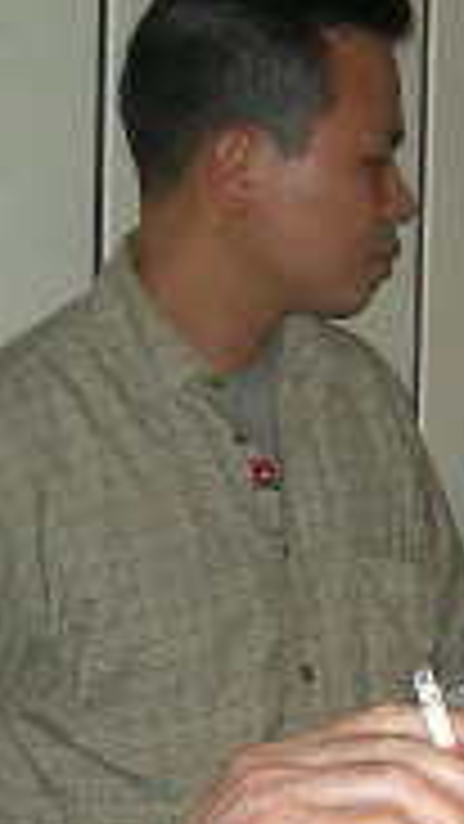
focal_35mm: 149
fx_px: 3258
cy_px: 527
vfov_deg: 14.4
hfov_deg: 8.1
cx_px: 500
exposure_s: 1/59.5
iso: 100
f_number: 2.8
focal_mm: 8
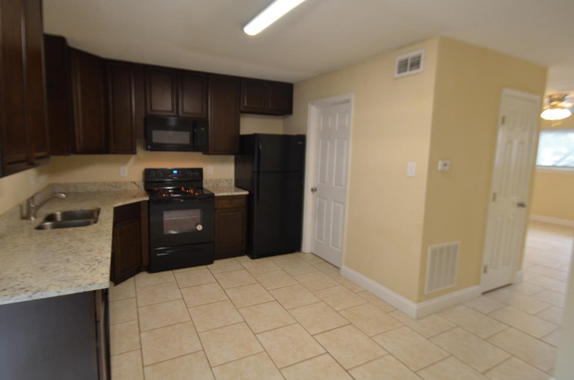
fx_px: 286
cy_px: 173
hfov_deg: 90.0
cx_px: 268
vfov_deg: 67.0
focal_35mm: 18
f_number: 4
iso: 560
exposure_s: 1/60
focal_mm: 10
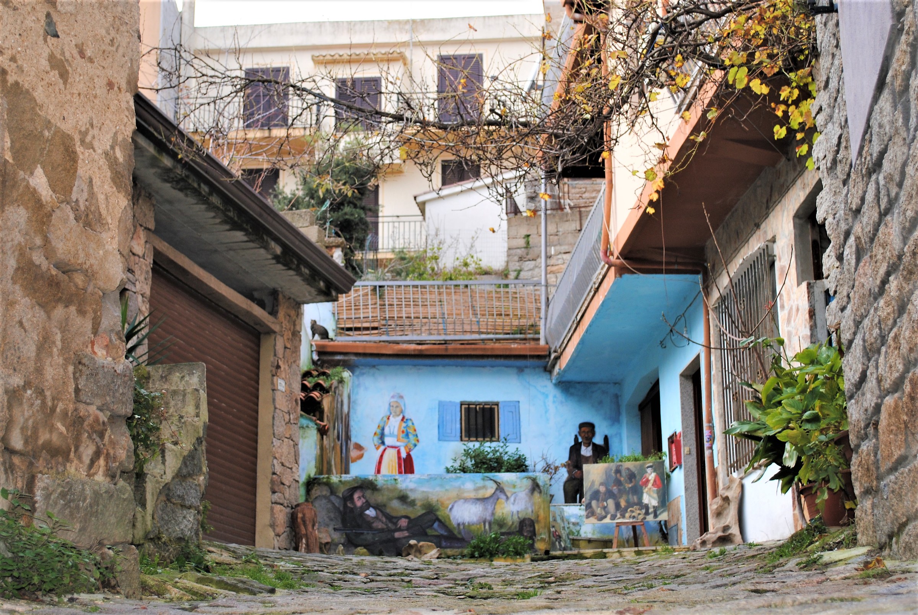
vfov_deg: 23.8
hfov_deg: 35.0
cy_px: 308
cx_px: 459
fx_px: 1455
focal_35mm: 57
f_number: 5
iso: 180
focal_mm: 38
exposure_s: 1/125
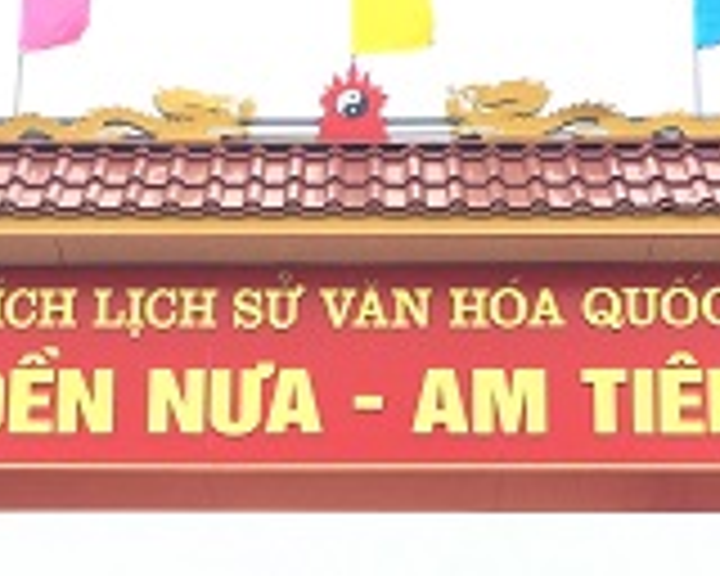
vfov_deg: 14.1
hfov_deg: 18.1
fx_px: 2259
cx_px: 288
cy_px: 688
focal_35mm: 106
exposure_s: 1/229
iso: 25
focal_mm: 4.15
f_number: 2.2
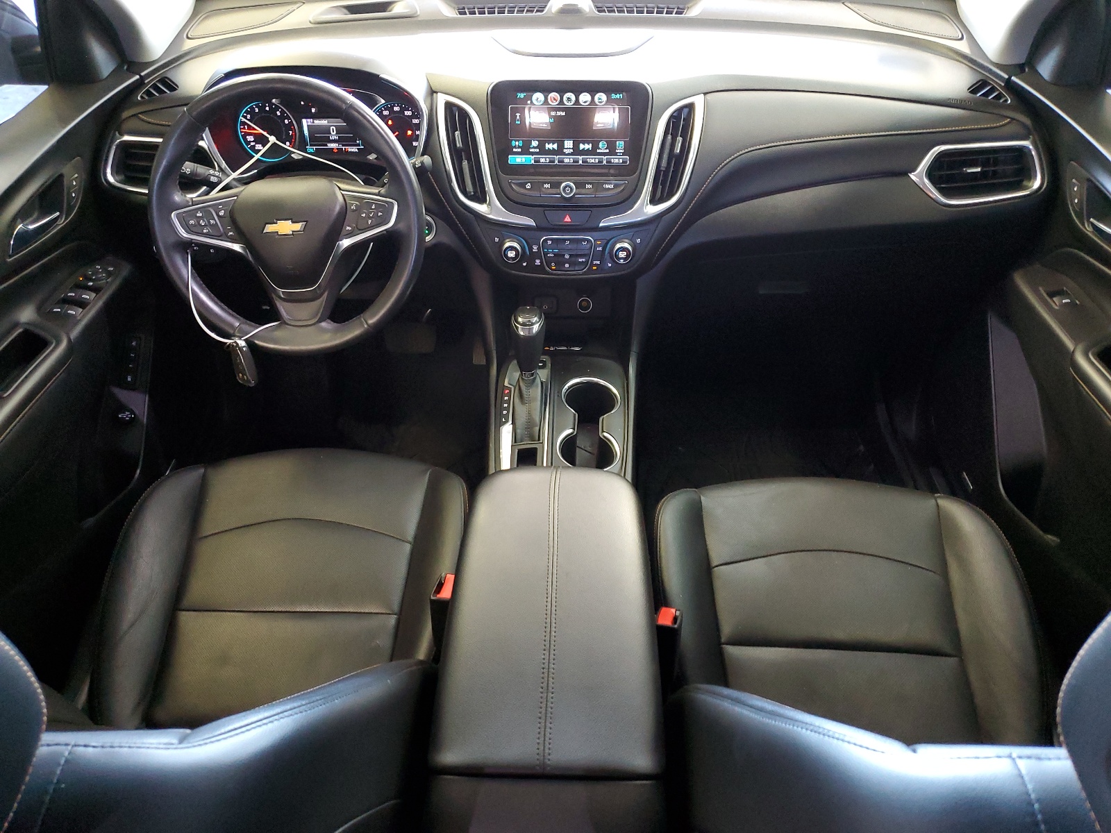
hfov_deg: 67.3
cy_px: 416
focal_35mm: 26
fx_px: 834
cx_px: 556
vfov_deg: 53.1
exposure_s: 1/24
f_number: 1.5
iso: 282
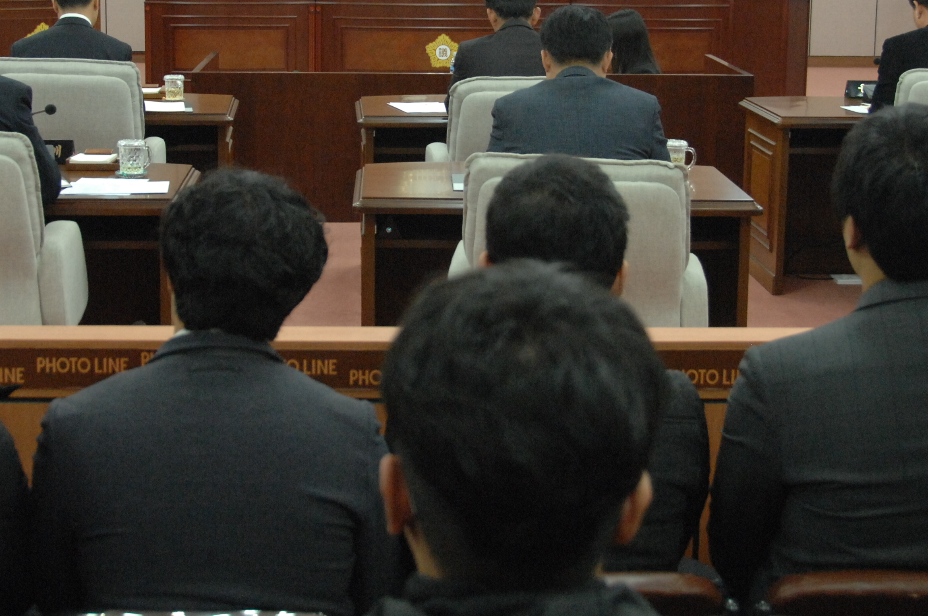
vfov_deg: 20.1
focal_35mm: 67
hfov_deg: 30.1
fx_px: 1725
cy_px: 168
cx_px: 417
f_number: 3.8
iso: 800
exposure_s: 1/45
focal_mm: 24
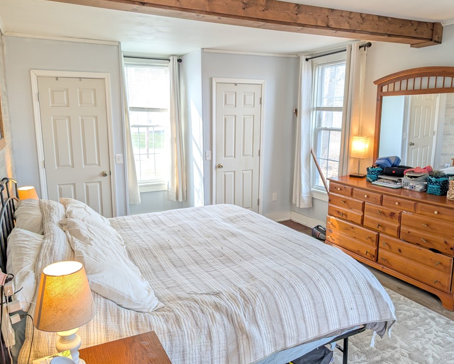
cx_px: 220
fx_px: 349
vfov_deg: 54.9
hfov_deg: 66.0
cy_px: 185
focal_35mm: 26
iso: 105
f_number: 1.68
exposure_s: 1/120
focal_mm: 6.9
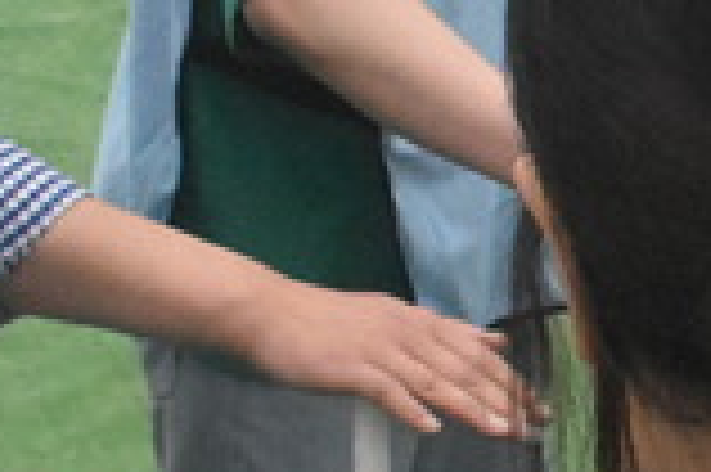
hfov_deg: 9.2
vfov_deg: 6.5
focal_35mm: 209
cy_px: 742
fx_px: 4123
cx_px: 1498
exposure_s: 1/640
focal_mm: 22
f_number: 13
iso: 6400
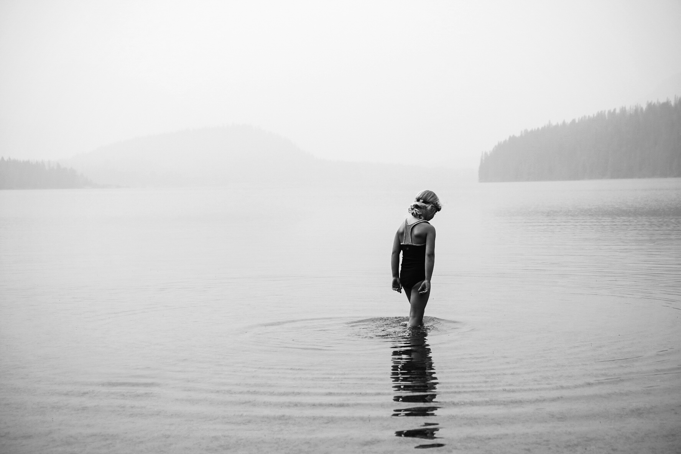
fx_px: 1211
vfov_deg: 21.2
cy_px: 227
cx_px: 340
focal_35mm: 64
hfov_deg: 31.4
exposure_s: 1/1250
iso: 160
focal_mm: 42.5
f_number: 4
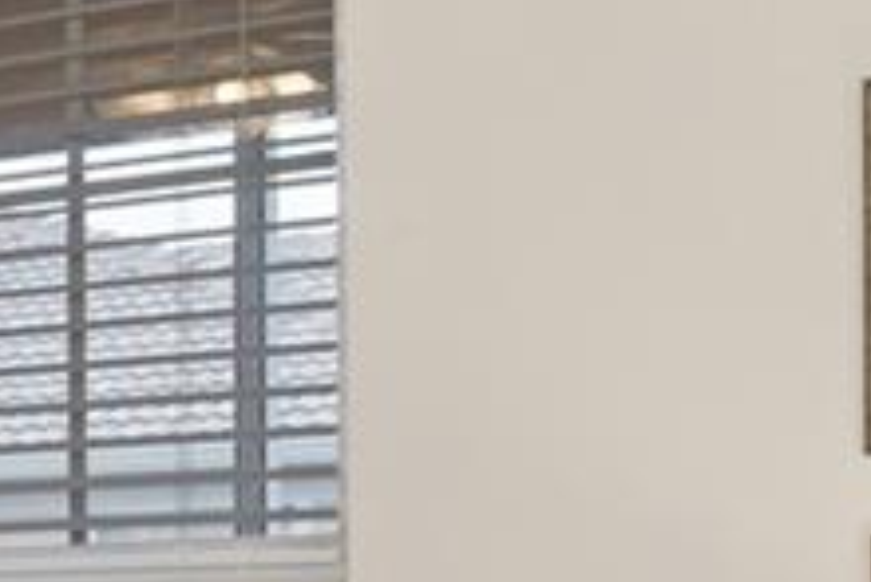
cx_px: -1251
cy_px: 772
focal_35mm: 109
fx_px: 2639
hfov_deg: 13.4
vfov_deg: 12.2
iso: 100
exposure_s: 1/2
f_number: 9
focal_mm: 10
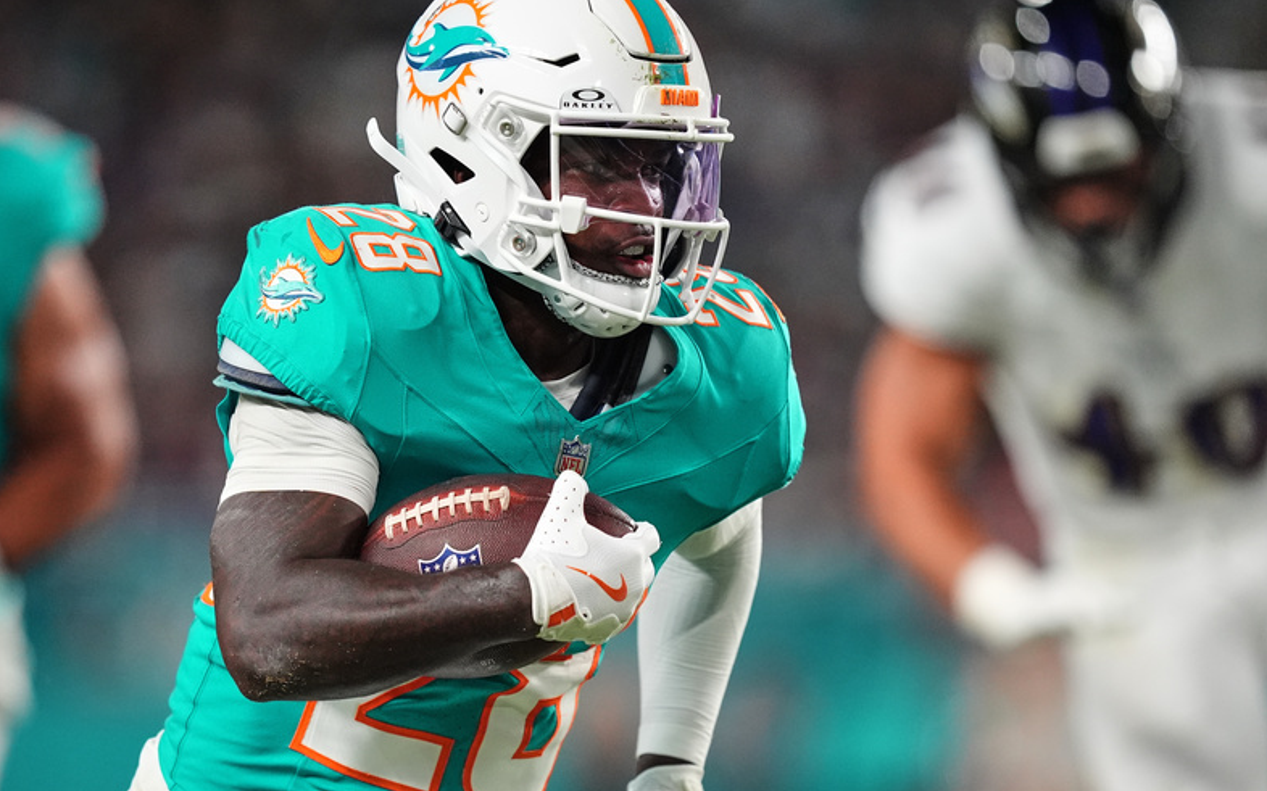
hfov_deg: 4.0
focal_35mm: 531
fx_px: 18333
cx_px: 525
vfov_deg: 2.5
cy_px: 482
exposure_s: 1/2000
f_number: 2.8
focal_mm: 400
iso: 4000
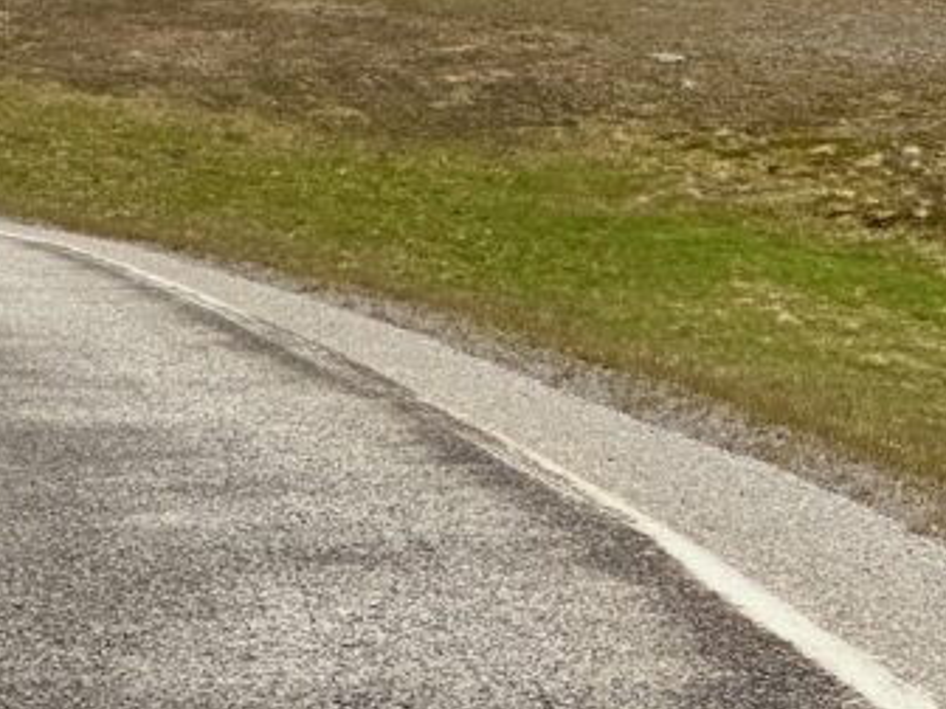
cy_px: -453
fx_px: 7515
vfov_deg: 5.3
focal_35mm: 275
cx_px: 450
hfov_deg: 7.2
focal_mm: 9
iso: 32
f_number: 2.8
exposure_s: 1/1277
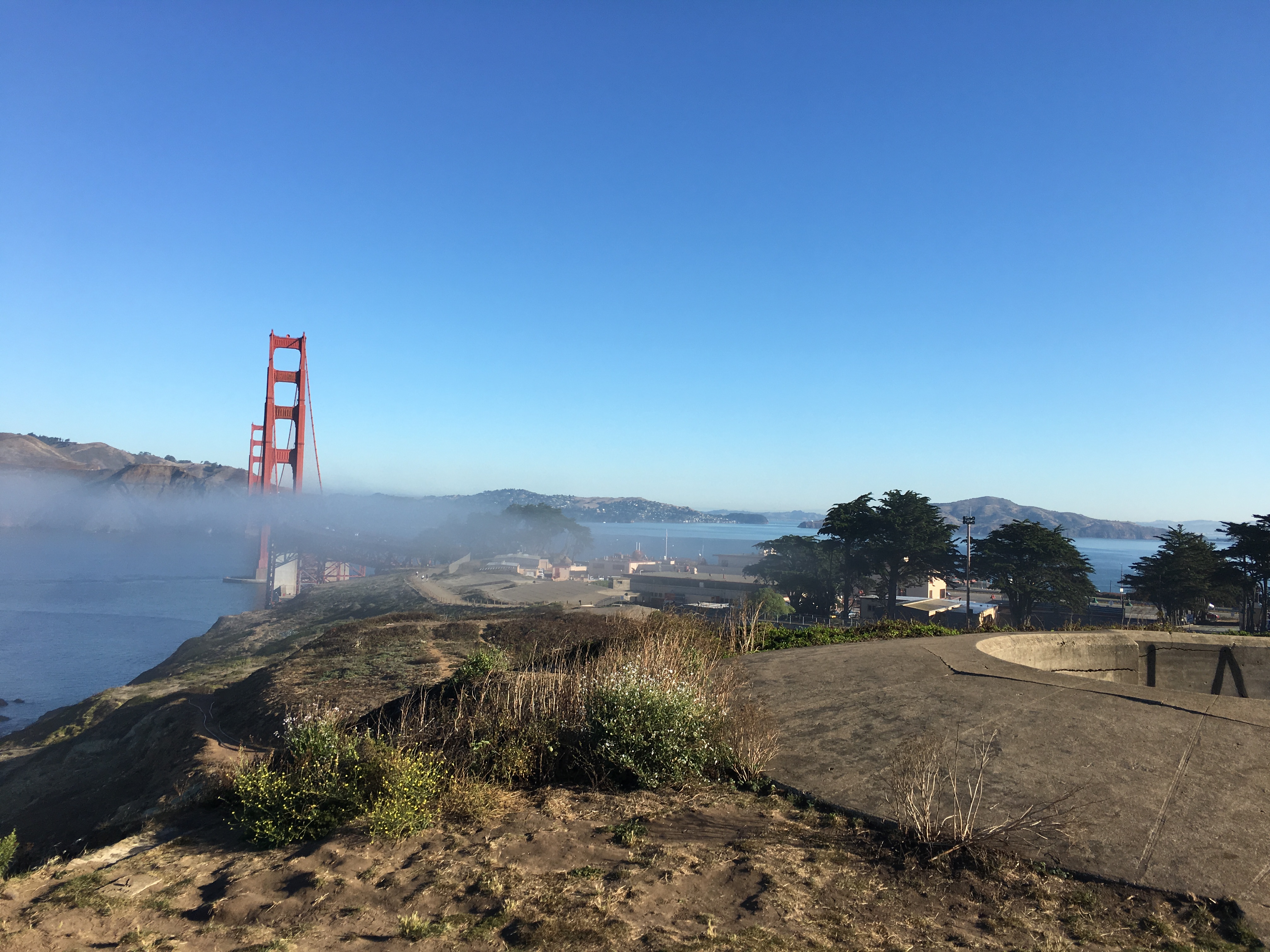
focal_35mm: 29
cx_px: 635
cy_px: 476
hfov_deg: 61.7
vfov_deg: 48.2
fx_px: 1064
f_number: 2.2
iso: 25
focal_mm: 4.15
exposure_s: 1/1374
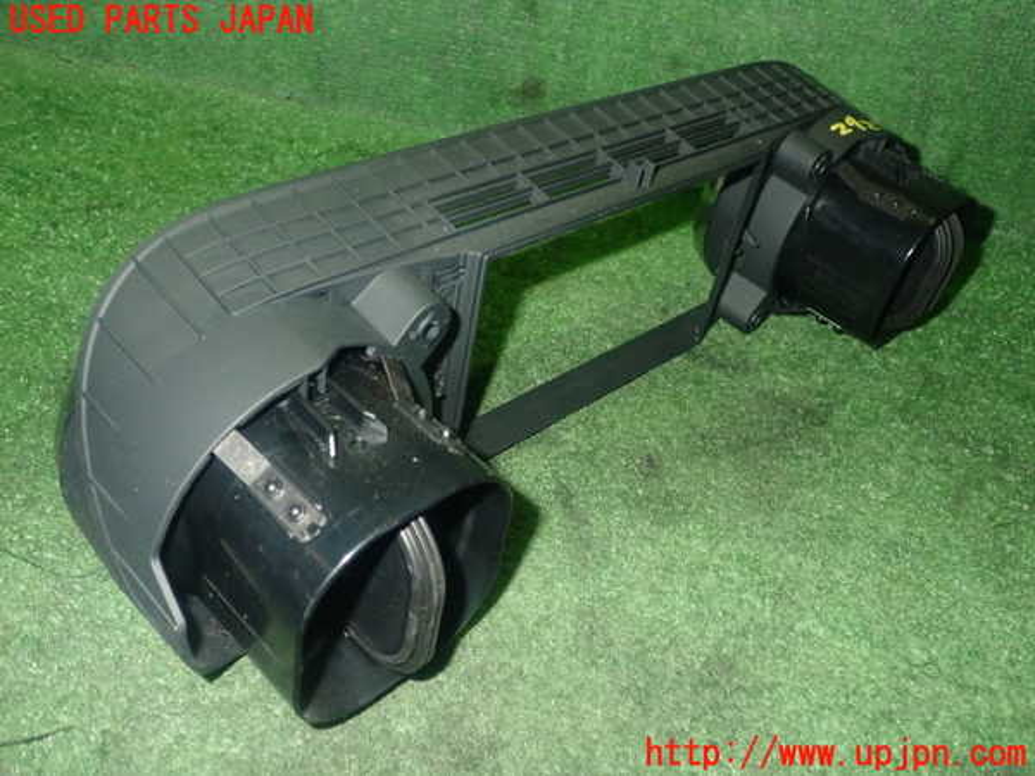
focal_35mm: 32
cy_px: 388
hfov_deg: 56.8
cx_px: 518
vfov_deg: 44.2
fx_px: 957
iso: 800
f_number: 7.1
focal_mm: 5.79
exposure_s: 1/30
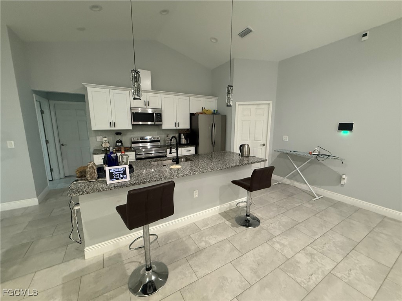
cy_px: 150
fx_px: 163
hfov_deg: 102.1
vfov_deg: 85.7
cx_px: 201
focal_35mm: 14
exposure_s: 1/60
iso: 500
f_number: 2.2
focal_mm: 2.22
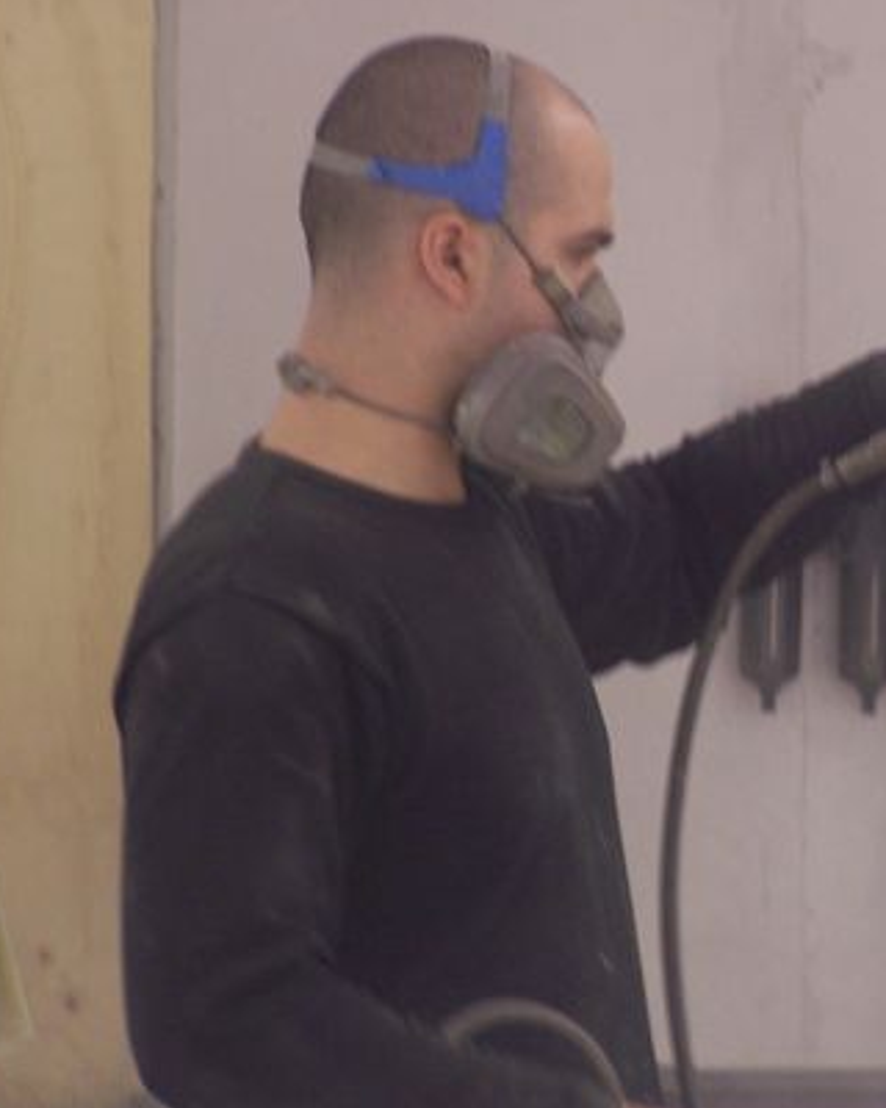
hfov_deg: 5.2
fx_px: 9669
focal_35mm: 295
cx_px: 847
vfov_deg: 6.6
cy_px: 554
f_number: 3.2
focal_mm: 31.3
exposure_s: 1/30
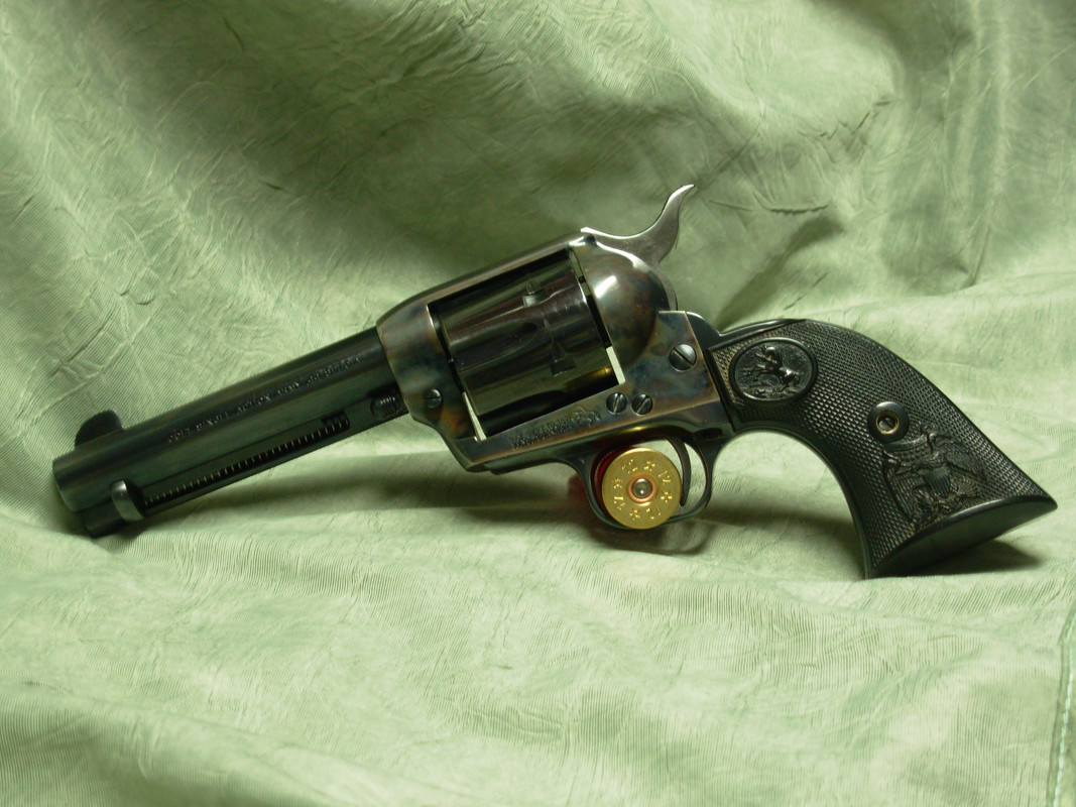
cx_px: 538
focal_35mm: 76
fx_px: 2362
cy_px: 404
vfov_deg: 19.4
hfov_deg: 25.7
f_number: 3.6
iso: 82
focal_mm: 12.5
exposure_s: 1/5.7
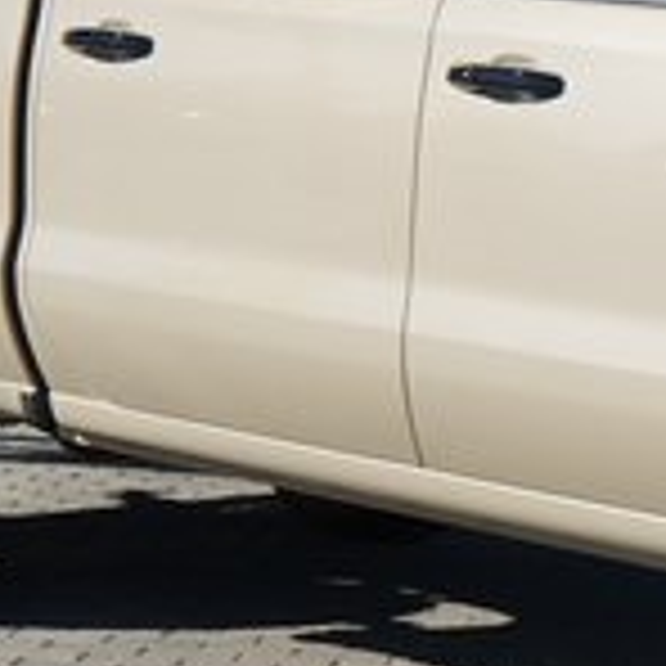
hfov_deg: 13.0
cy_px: 358
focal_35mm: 129
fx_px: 2808
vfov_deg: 13.5
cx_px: 882
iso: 2500
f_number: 10
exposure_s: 1/3200
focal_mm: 35
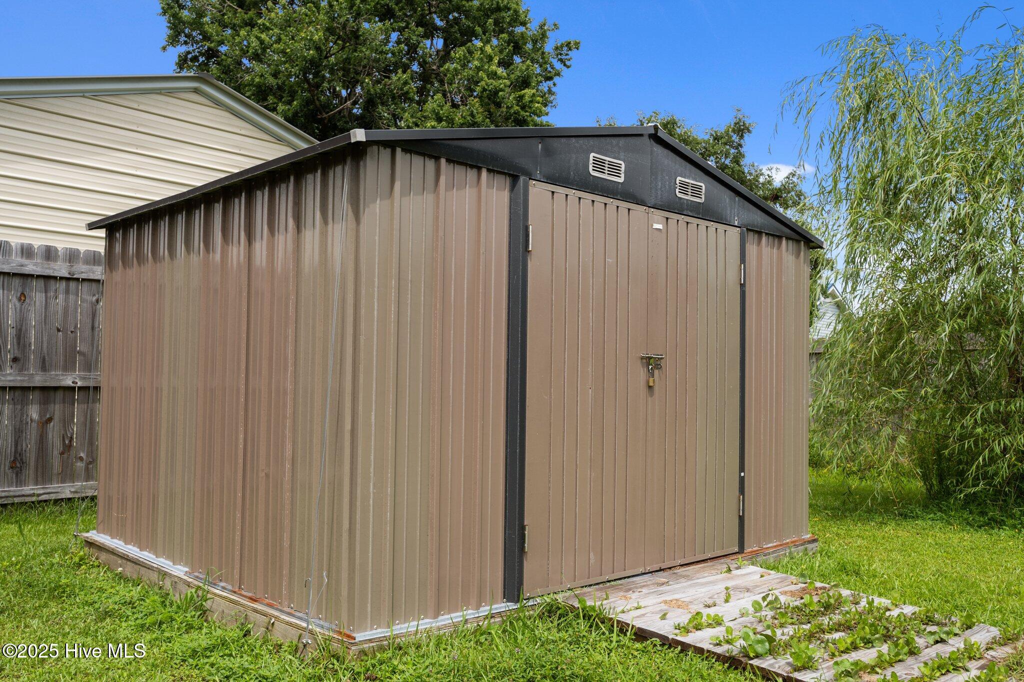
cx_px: 512
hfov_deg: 61.9
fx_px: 853
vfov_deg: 43.6
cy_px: 341
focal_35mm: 30
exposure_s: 1/160
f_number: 7.1
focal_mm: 30
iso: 64
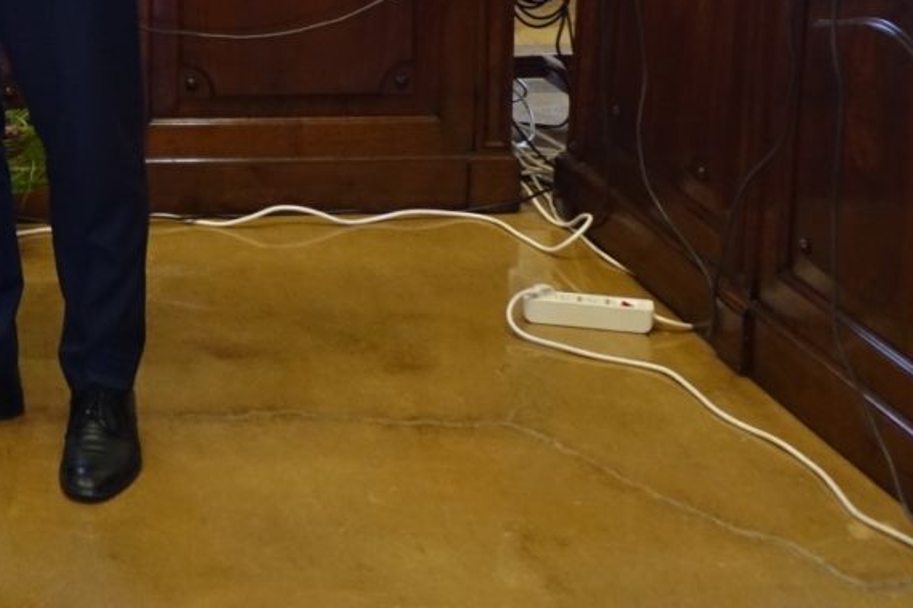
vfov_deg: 14.2
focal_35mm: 91
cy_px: -243
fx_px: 2308
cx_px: -159
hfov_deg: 21.0
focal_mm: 11.56
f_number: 2.8
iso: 800
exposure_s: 1/40
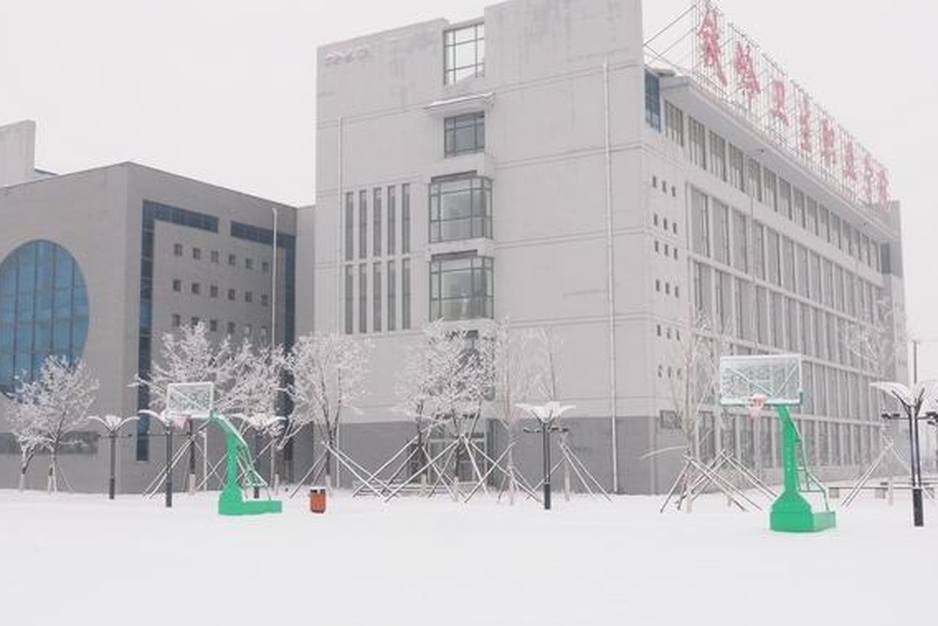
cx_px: 411
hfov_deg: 45.3
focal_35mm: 43
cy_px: 305
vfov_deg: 31.2
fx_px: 1121
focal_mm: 24
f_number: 22
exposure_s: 1/20
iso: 200
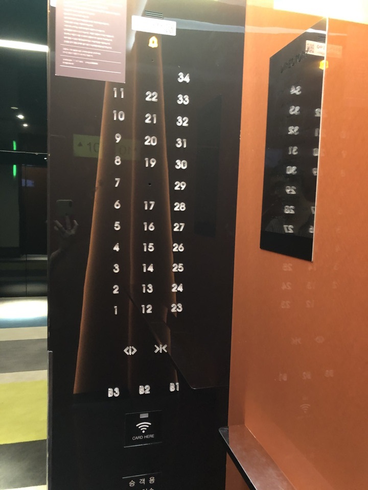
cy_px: 245
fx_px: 397
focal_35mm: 28
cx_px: 184
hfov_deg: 49.7
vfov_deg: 63.4
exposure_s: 1/4
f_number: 1.8
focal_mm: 4
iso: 125
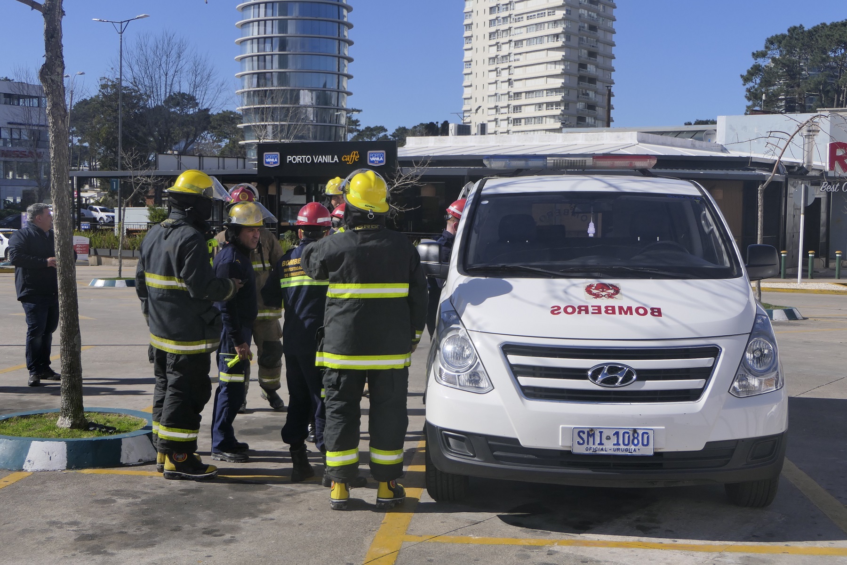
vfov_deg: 28.1
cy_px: 282
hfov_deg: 41.1
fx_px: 1129
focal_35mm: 48
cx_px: 424
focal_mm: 17.8
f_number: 4
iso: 125
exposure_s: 1/2000
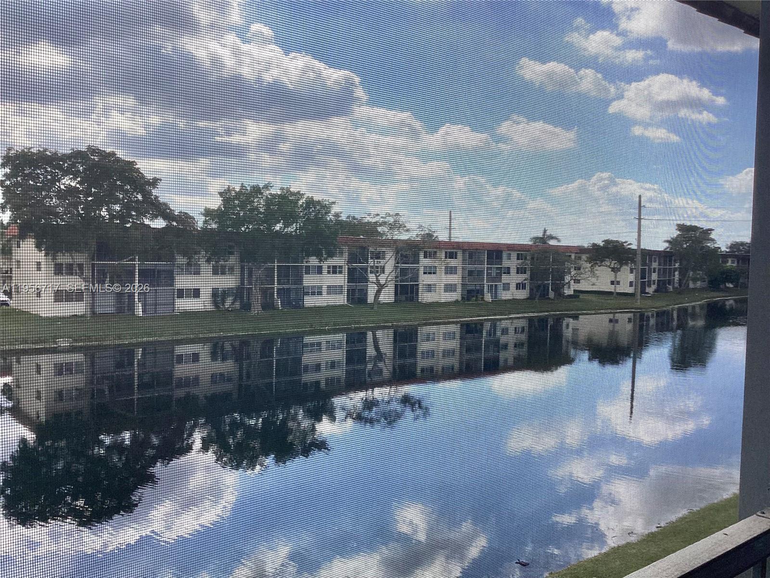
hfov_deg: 58.4
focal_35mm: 31
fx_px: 690
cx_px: 385
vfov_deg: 45.4
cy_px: 289
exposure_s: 1/1274
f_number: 2.4
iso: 25
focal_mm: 3.3
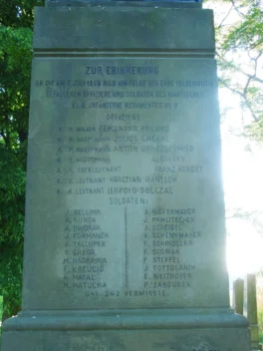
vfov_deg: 43.9
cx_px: 132
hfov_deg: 33.6
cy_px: 176
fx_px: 436
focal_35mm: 43
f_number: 3.9
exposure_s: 1/200
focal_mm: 7.8
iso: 400
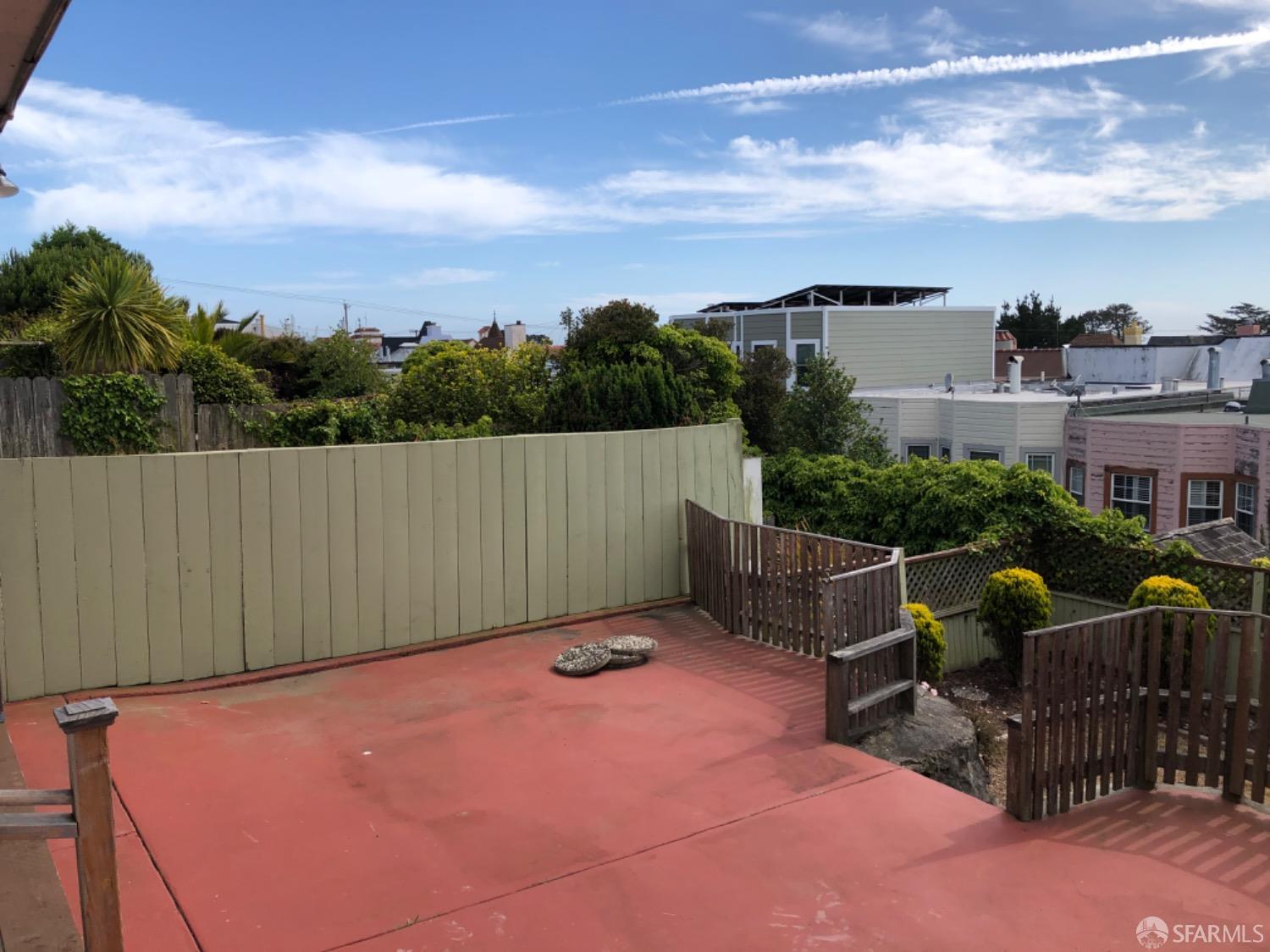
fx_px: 1027
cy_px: 476
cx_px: 635
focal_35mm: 28
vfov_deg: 49.7
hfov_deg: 63.4
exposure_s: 1/1675
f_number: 1.8
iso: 20
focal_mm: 4
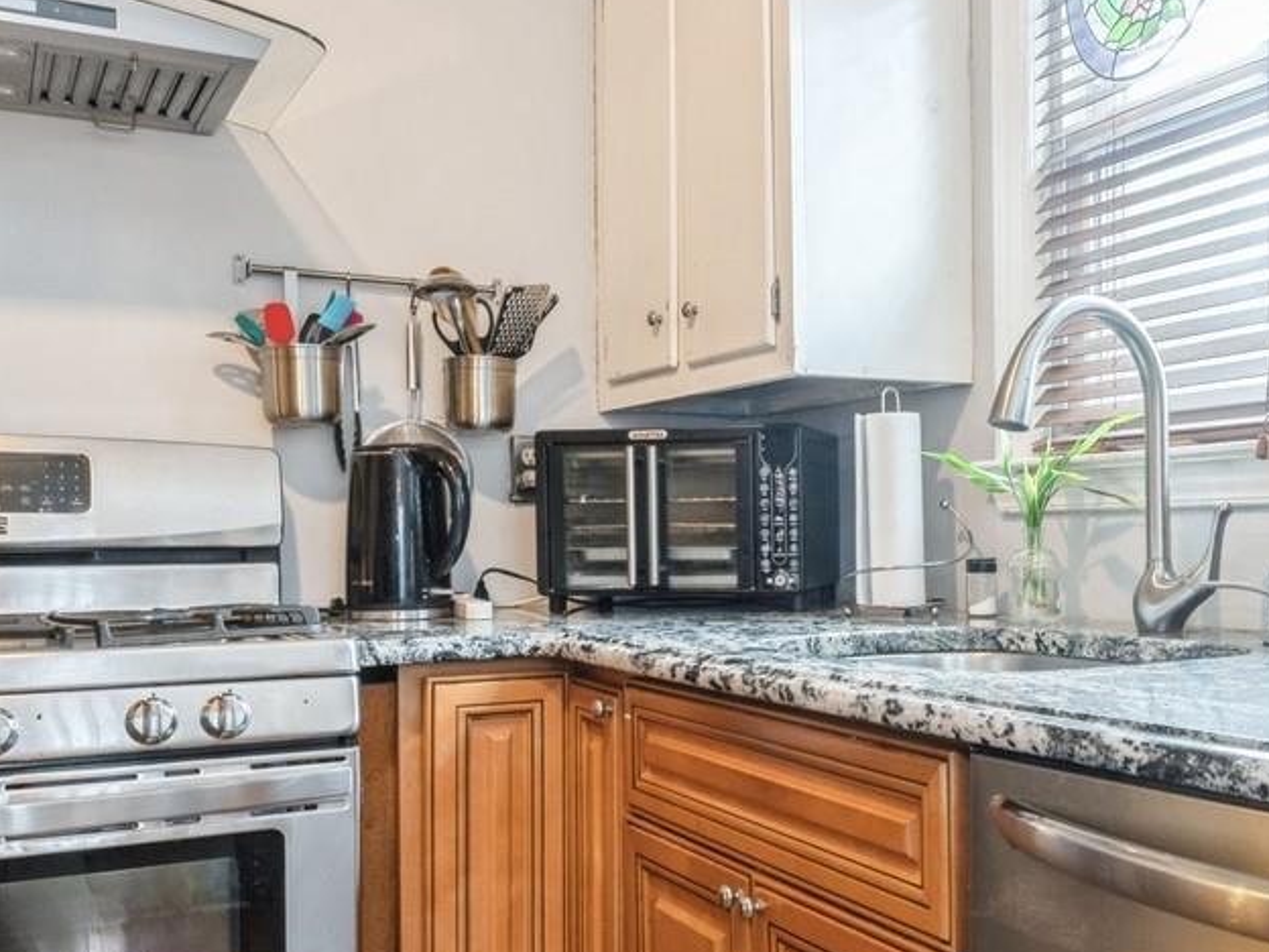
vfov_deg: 37.4
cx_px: 840
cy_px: 537
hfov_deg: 48.0
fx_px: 1402
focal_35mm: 38
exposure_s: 1/3
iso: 400
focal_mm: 15.5
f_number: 11
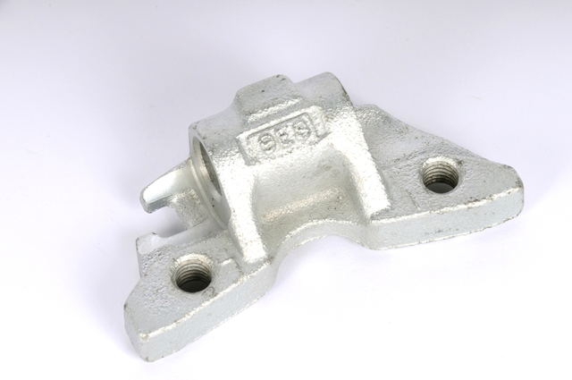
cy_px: 190
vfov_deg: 4.6
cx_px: 286
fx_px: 4761
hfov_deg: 6.9
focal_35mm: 300
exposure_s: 1/200
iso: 320
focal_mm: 200
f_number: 25
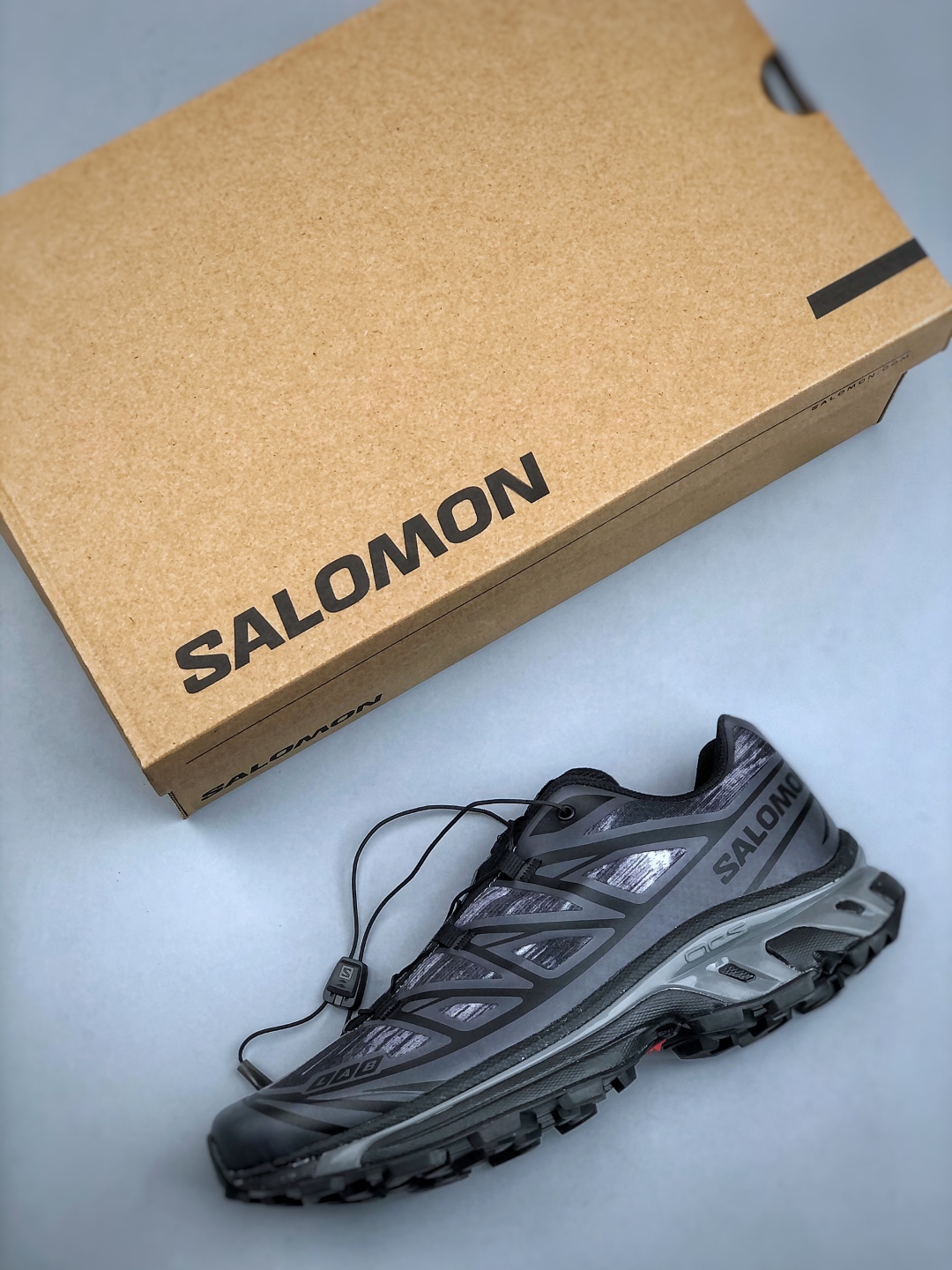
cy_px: 635
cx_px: 476
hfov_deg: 25.7
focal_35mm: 57
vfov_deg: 33.8
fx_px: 2090
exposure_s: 1/33
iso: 20
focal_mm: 6.6
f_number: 2.8
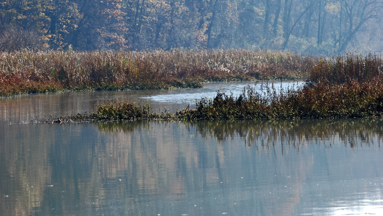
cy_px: 96
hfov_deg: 11.2
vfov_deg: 6.3
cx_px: 192
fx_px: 1960
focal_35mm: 193
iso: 200
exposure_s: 1/400
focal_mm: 122
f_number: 7.1
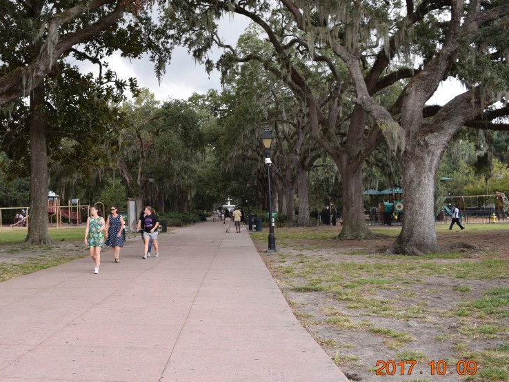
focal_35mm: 36
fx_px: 530
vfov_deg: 39.6
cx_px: 190
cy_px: 168
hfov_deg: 50.8
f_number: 4.5
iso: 400
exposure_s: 1/80
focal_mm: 18
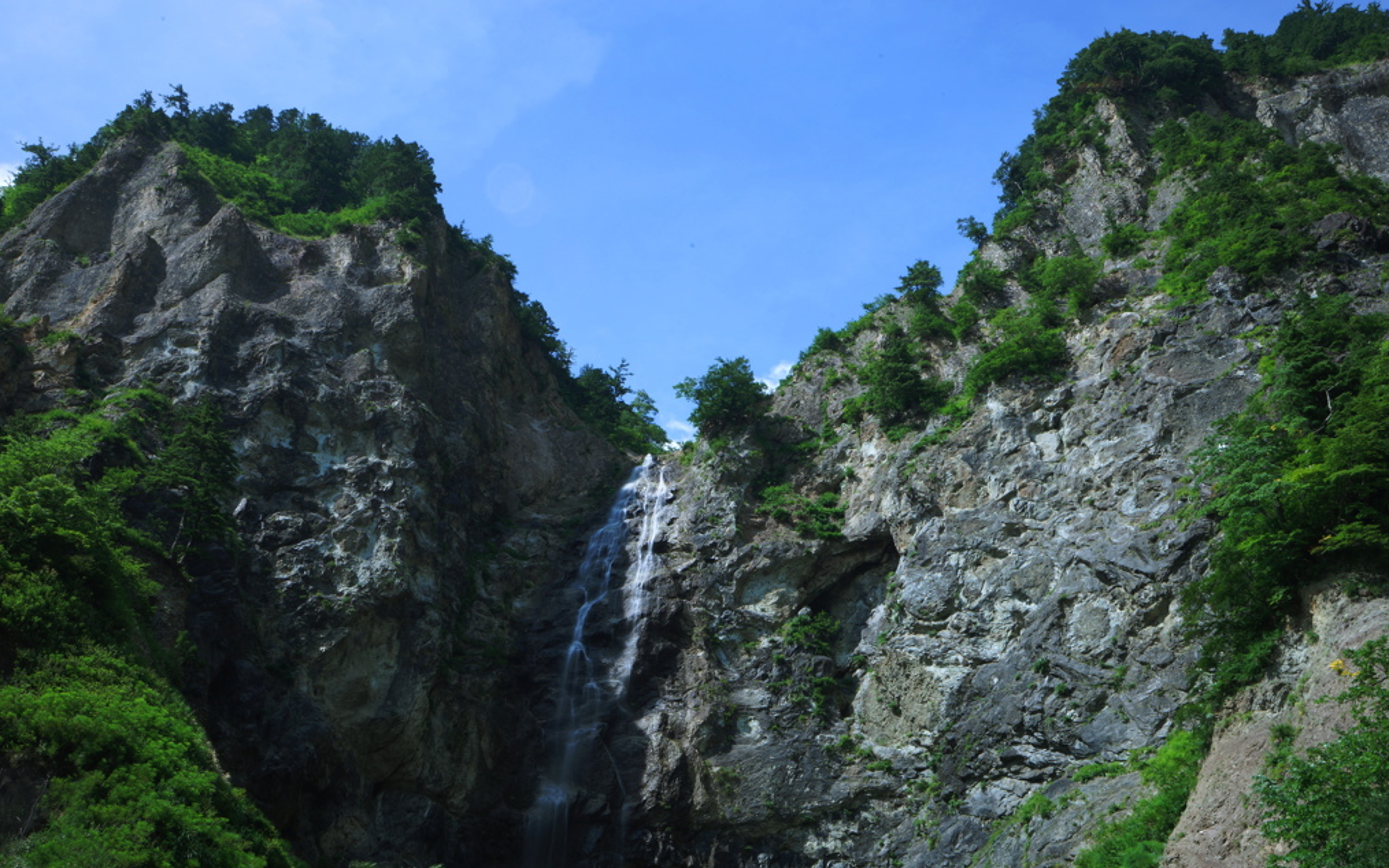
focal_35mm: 36
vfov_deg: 35.3
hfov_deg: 54.0
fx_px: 1363
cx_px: 689
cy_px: 426
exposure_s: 2
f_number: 22
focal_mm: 35
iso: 50
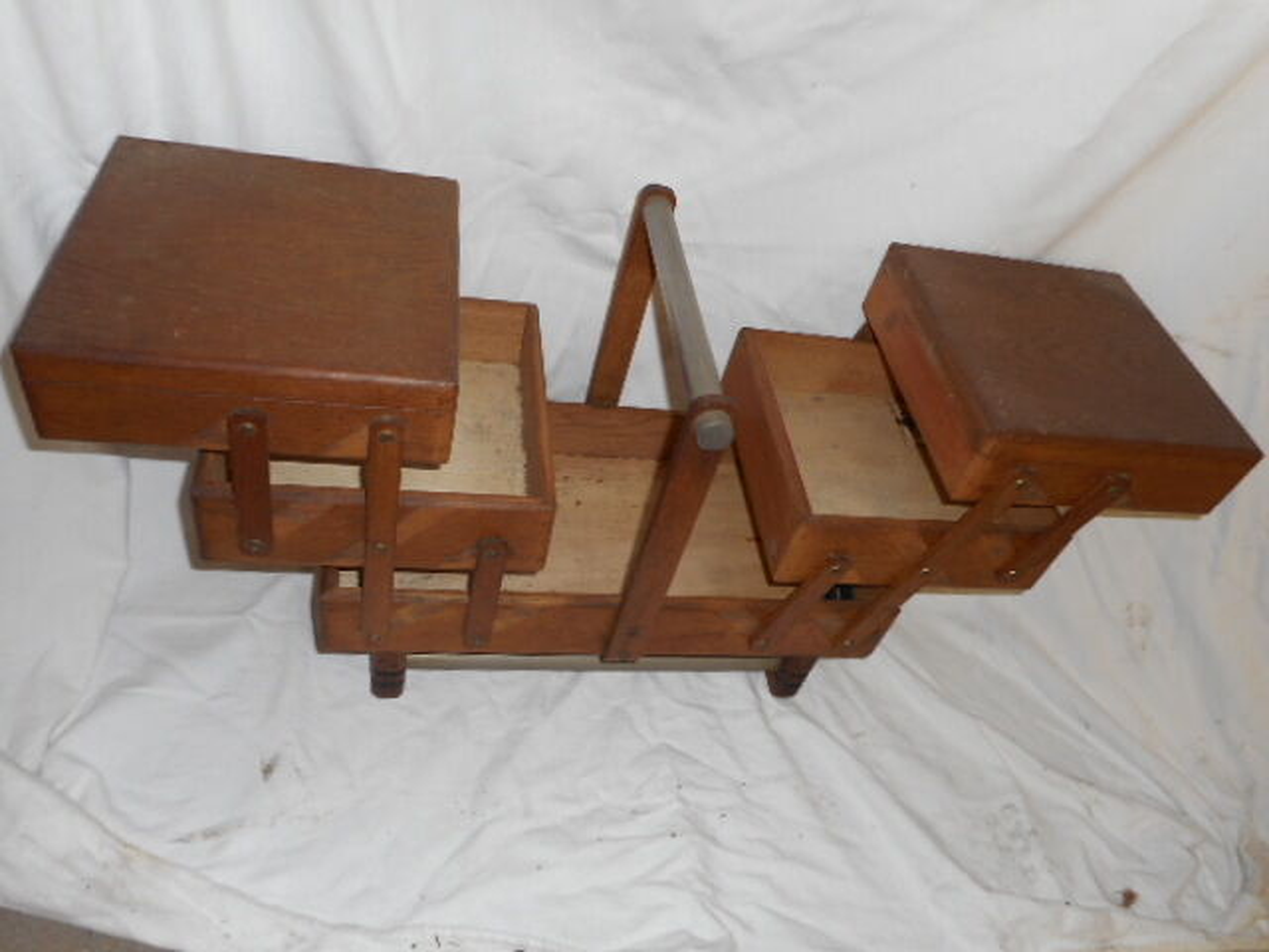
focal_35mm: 25
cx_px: 634
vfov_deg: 54.9
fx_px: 916
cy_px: 476
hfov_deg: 69.4
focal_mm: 4.5
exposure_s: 1/25
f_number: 3.7
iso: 80
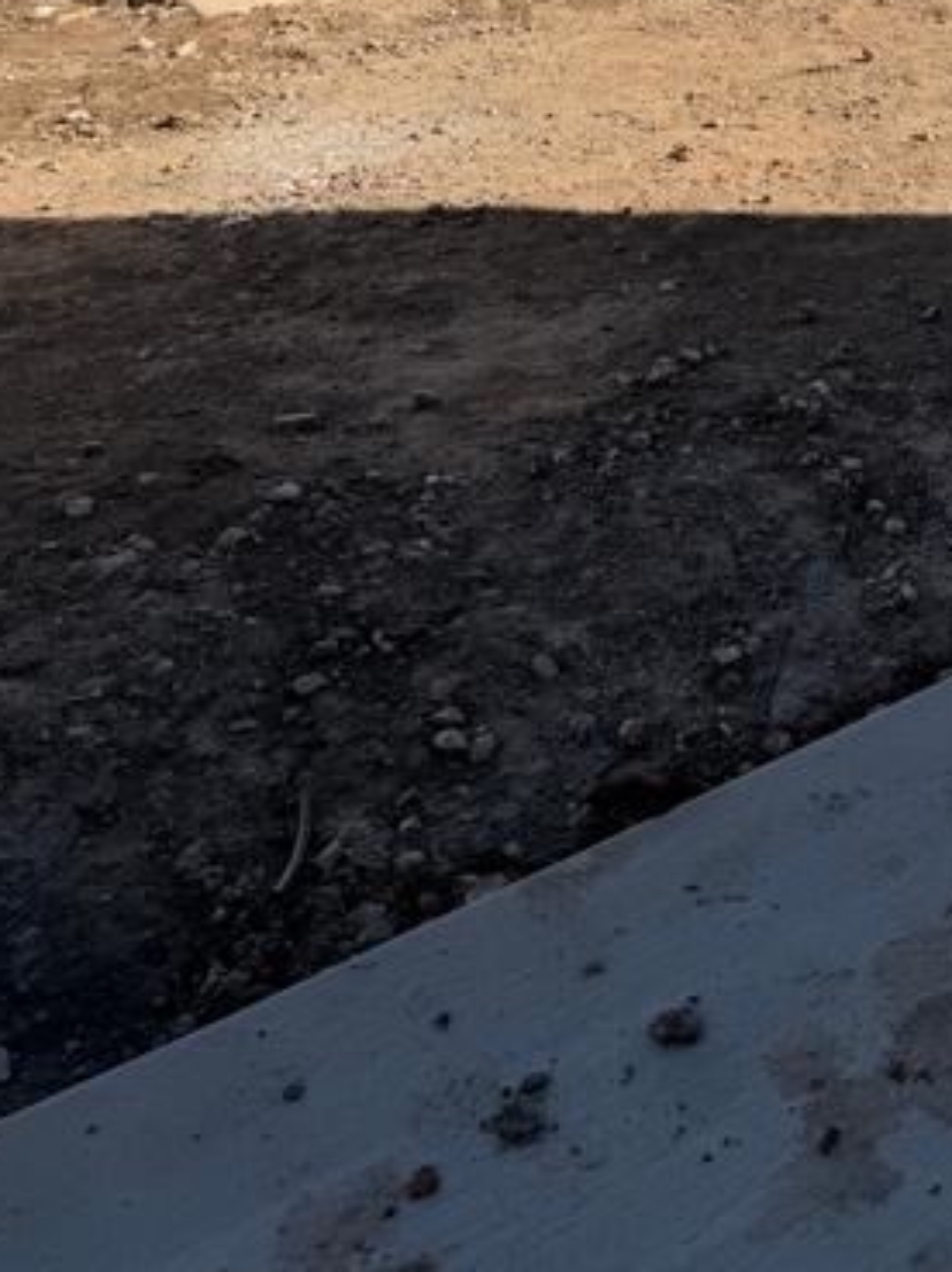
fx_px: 1837
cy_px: 59
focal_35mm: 50
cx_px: 973
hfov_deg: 27.3
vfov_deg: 35.3
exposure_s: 1/5319
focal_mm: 6.76
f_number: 1.78
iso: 80
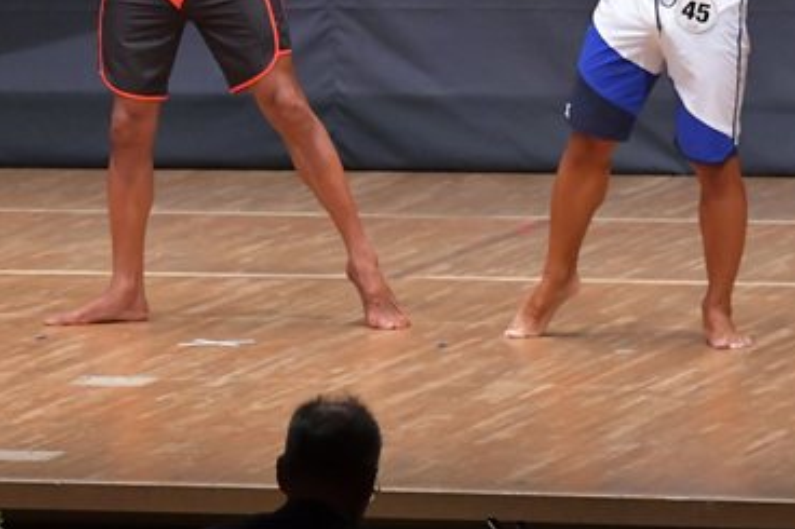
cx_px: 75
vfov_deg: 3.2
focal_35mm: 425
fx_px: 9381
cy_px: -2
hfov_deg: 4.8
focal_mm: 135
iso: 6400
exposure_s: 1/400
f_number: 5.6
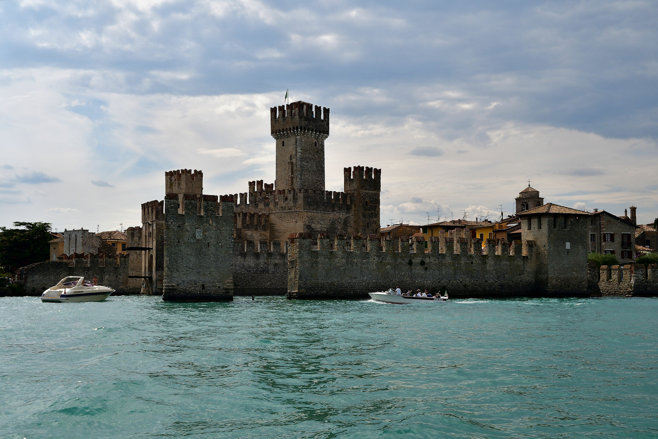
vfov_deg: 28.1
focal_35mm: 48
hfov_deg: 41.1
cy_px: 220
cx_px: 329
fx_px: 877
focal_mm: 32
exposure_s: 1/320
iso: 100
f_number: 11
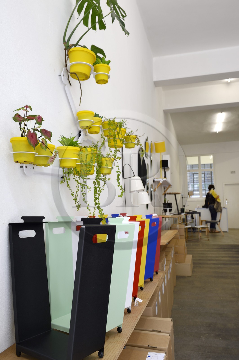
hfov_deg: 42.3
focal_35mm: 31
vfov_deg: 60.3
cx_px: 120
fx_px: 309
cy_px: 180
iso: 200
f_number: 6.3
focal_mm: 31
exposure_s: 1/15
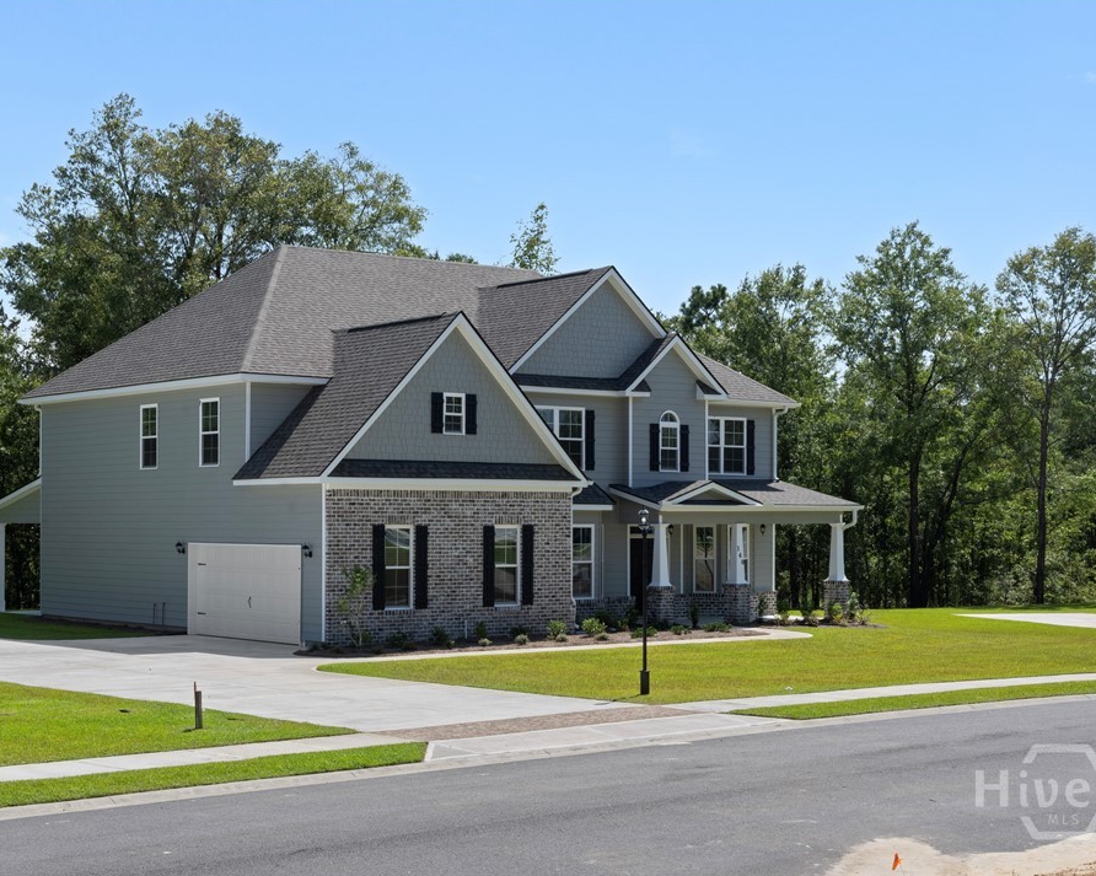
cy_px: 436
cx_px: 467
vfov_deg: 31.4
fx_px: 1556
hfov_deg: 38.7
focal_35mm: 48
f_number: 20
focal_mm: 42
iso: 320
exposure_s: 1/160
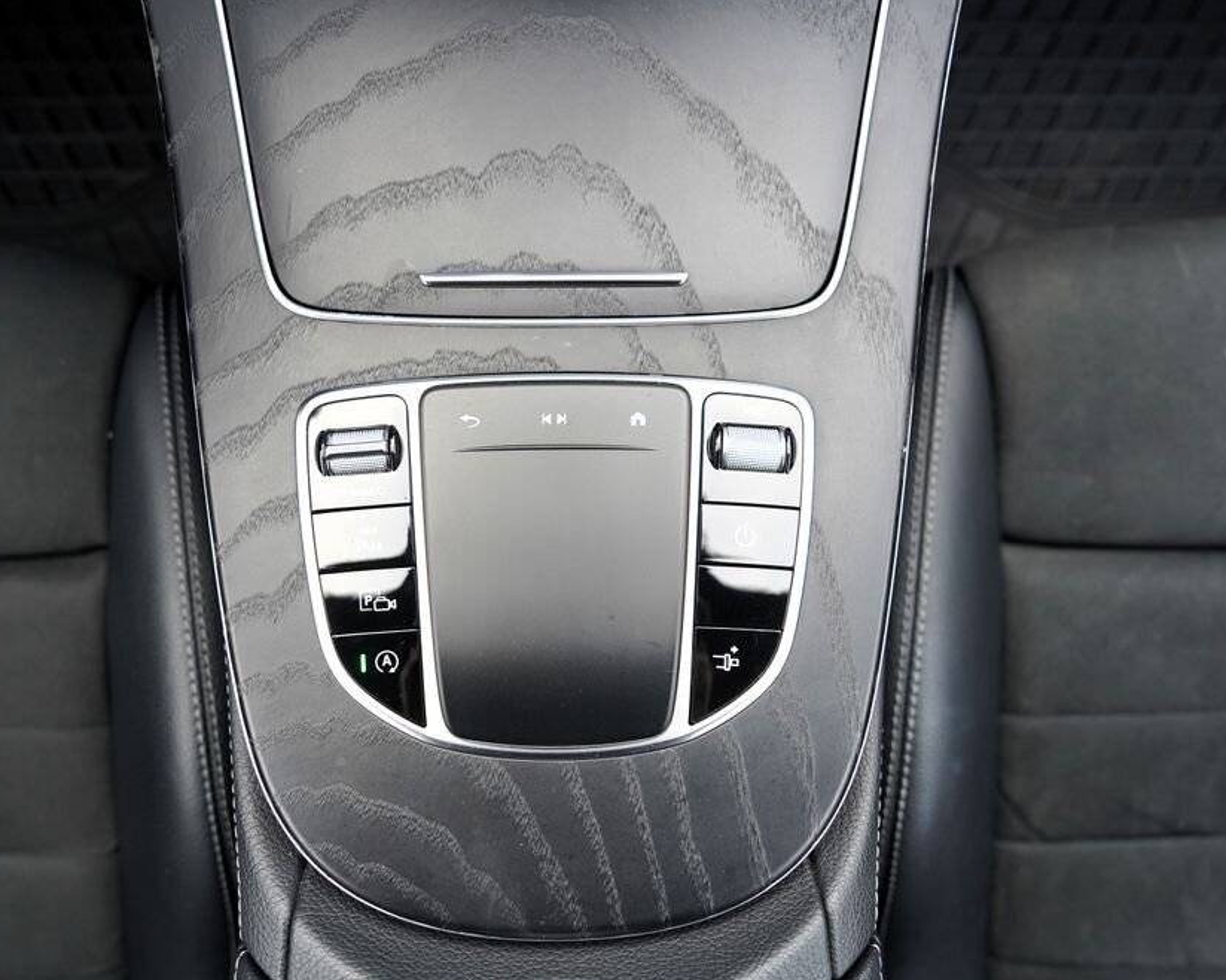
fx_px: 1016
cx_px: 558
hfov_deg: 62.1
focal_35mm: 28
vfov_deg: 51.5
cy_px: 480
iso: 250
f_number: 4
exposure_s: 1/60
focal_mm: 24
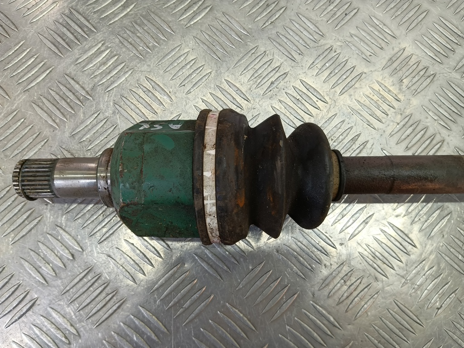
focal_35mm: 23
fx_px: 308
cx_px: 232
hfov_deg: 73.9
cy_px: 174
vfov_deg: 58.9
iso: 99
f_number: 1.6
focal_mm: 4.11
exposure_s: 1/50
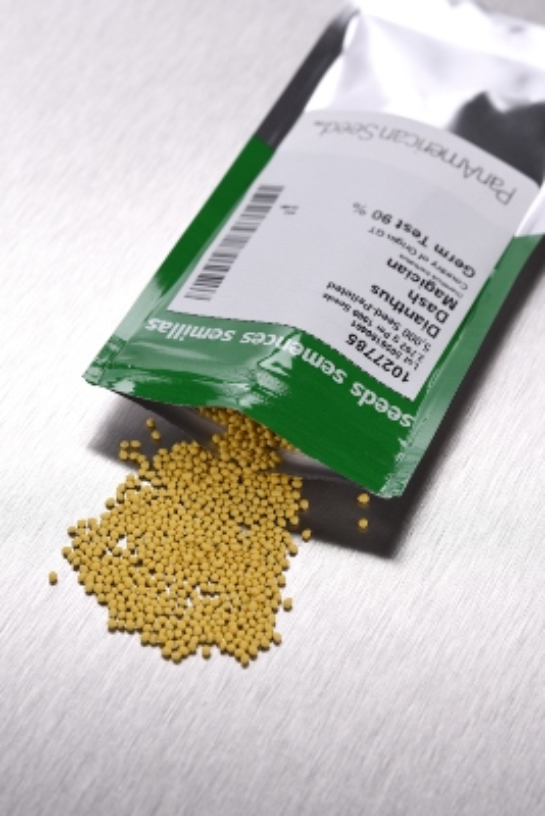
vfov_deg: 19.4
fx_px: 2382
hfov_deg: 13.1
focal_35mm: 105
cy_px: 408
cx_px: 272
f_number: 13
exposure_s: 1/60
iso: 80
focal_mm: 105
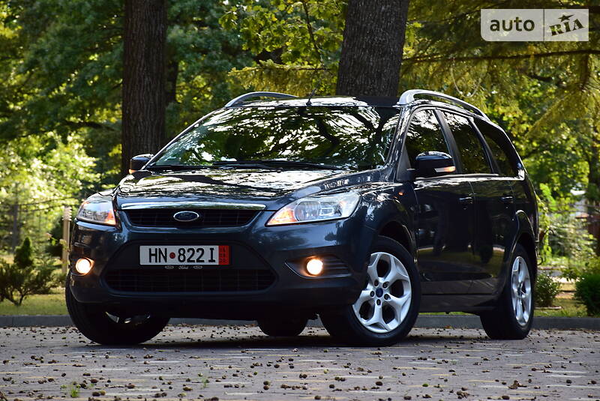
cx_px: 300
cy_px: 200
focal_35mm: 168
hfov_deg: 12.2
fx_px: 2802
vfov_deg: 8.2
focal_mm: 112
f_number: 9
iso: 400
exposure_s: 1/100
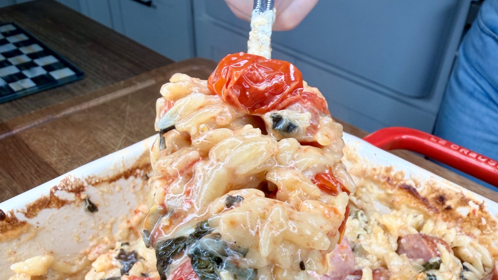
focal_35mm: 35
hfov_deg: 56.6
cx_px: 250
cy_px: 266
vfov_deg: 31.7
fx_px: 462
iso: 25
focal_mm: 2.22
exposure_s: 1/120
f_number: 2.2
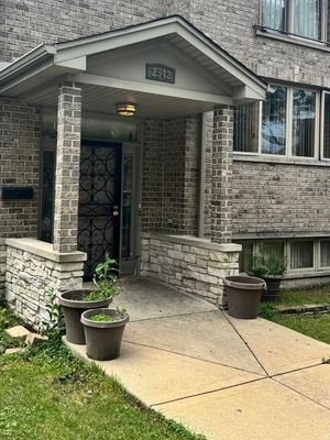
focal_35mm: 40
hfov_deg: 36.0
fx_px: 508
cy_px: 170
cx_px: 162
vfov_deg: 46.5
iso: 80
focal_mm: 6.76
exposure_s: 1/1923
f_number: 1.78
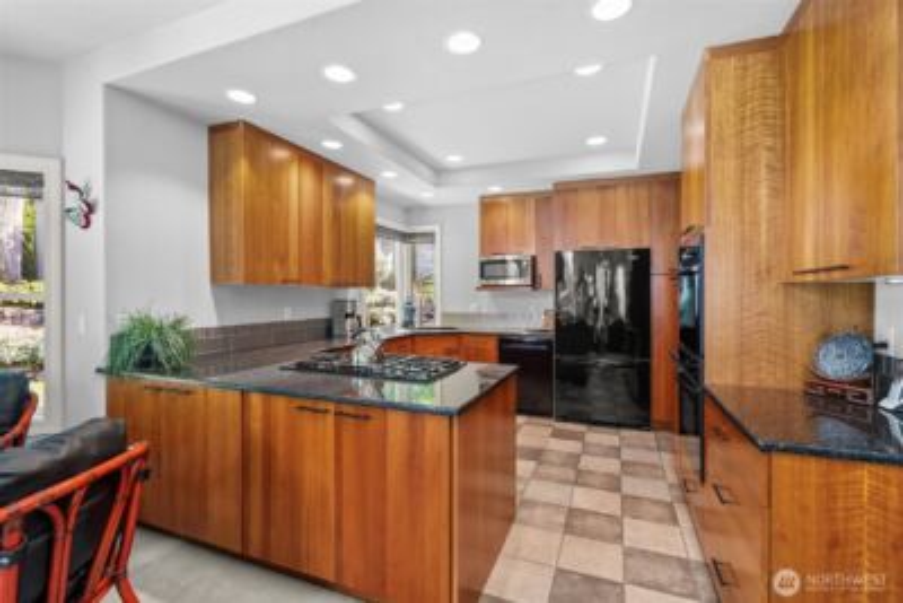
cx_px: 452
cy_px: 302
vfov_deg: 73.8
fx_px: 401
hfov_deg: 96.7
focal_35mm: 16
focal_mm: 16
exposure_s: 1/3
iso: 500
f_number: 8
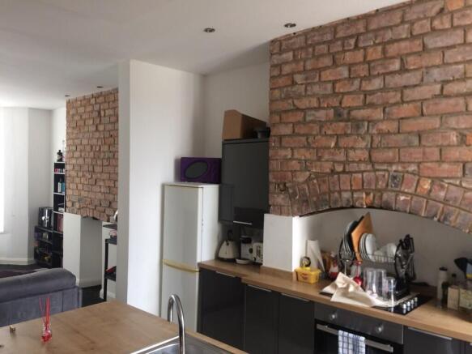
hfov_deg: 61.7
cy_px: 177
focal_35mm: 29
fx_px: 395
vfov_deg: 48.2
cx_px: 236
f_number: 2.2
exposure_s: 1/33
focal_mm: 4.15
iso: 32
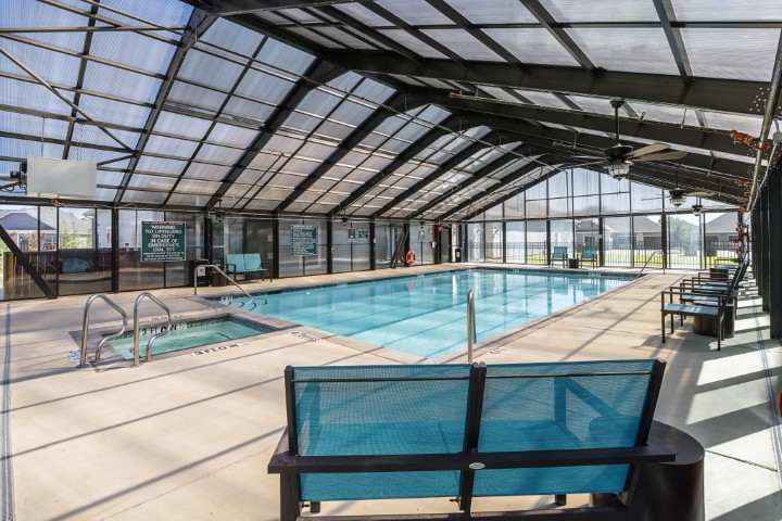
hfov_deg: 96.7
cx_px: 391
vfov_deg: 73.7
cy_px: 260
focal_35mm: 16
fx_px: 348
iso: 400
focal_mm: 16
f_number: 16
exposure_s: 1/125
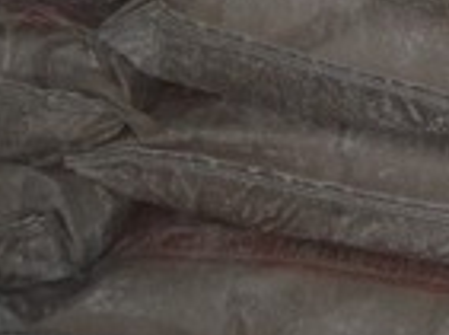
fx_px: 1656
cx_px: 564
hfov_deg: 14.8
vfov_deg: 11.0
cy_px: -190
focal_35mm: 128
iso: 64
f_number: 3.1
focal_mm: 6.5
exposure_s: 1/30
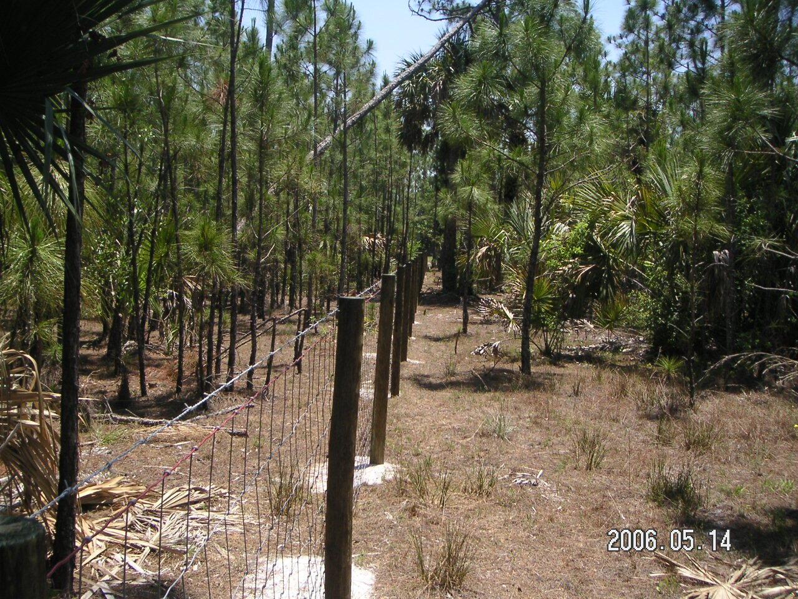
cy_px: 300
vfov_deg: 37.7
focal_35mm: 38
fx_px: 876
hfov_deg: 49.0
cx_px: 399
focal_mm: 6
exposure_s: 1/750
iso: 50
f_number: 2.8
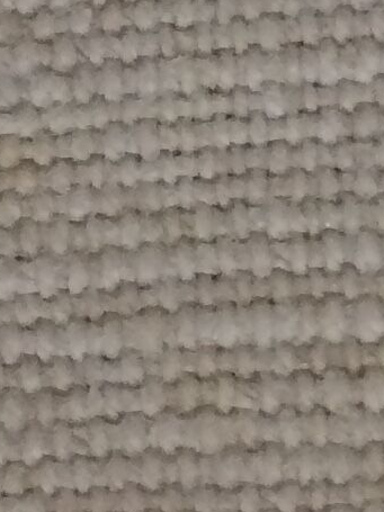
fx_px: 3078
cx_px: 136
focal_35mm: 208
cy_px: -165
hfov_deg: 7.1
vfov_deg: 9.3
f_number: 2.2
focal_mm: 4.15
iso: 64
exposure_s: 1/33
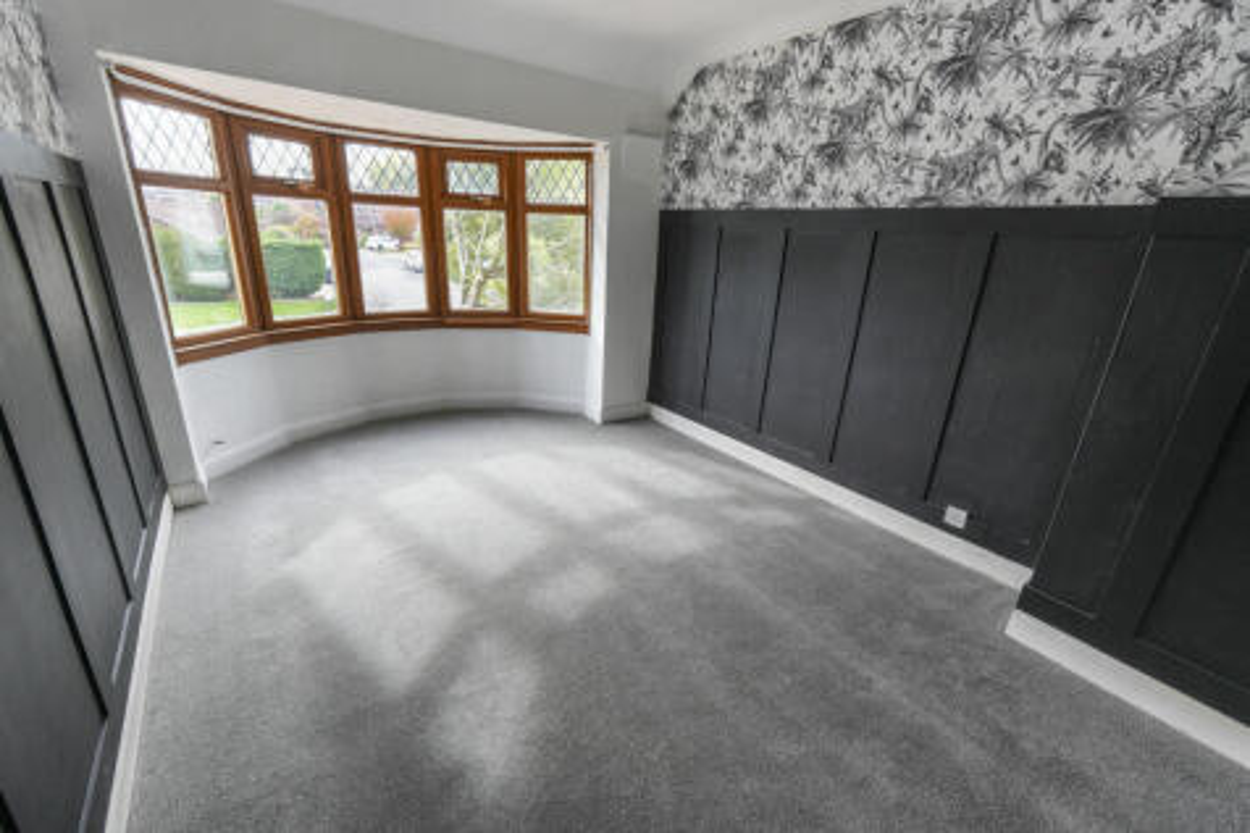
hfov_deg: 100.4
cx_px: 625
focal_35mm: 15
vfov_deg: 77.3
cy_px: 416
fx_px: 521
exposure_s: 1/60
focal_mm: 10
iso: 200
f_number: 4
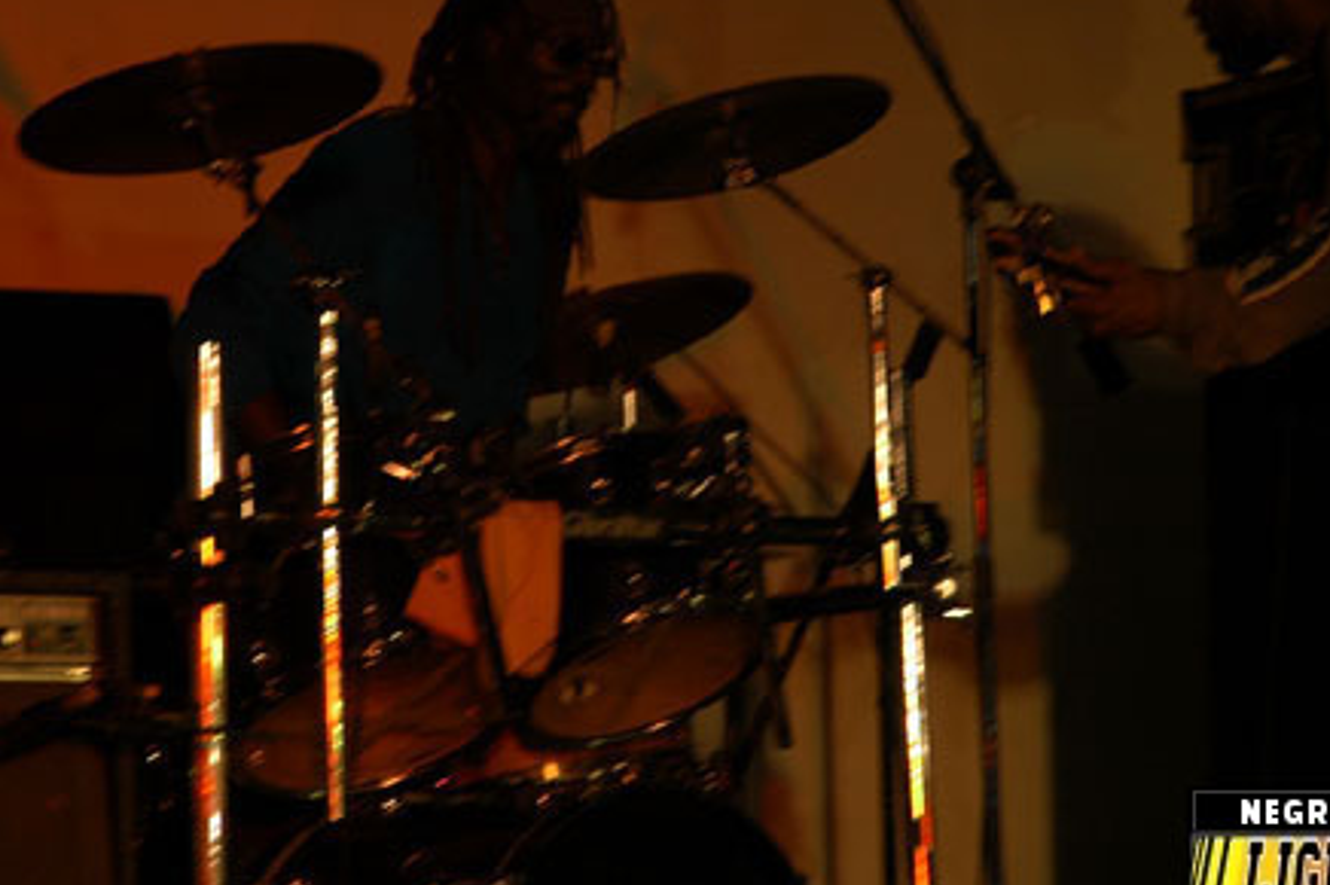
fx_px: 7301
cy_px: 284
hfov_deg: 10.4
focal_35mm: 198
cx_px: 517
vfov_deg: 6.9
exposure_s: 1/60
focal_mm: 85
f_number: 5
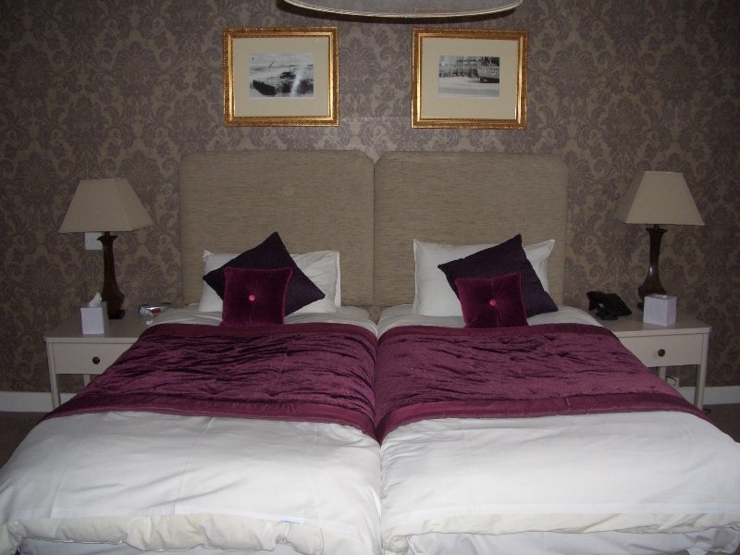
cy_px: 278
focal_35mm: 35
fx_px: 748
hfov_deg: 52.6
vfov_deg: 40.7
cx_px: 370
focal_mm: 5.8
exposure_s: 1/60
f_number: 2.6
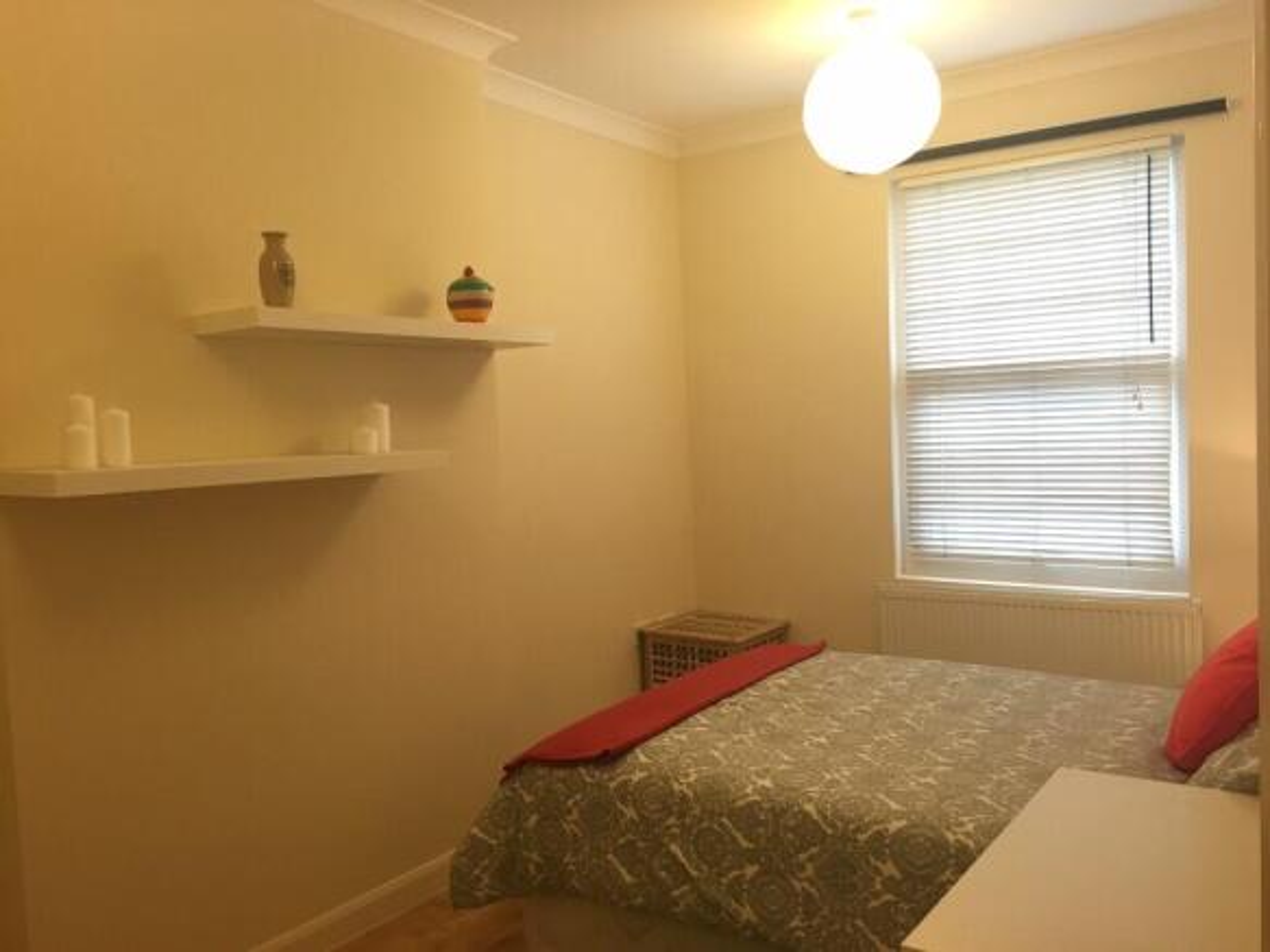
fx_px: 1064
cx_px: 635
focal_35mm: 29
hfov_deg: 61.7
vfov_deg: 48.2
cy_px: 476
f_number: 2.2
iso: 125
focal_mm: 4.15
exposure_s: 1/33
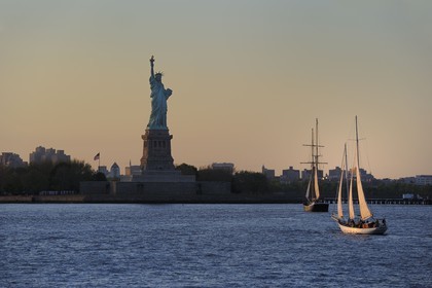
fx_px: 2220
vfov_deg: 7.4
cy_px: 144
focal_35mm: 185
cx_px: 216
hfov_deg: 11.1
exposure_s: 1/320
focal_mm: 185
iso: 400
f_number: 6.3
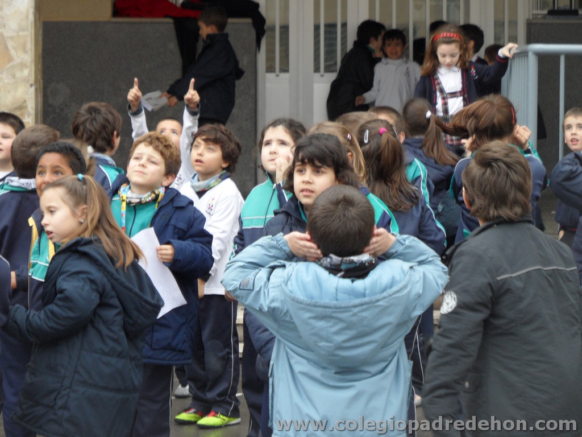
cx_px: 291
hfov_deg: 13.2
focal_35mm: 150
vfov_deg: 9.9
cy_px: 218
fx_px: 2522
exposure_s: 1/60
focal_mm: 24.6
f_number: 4.4
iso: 160
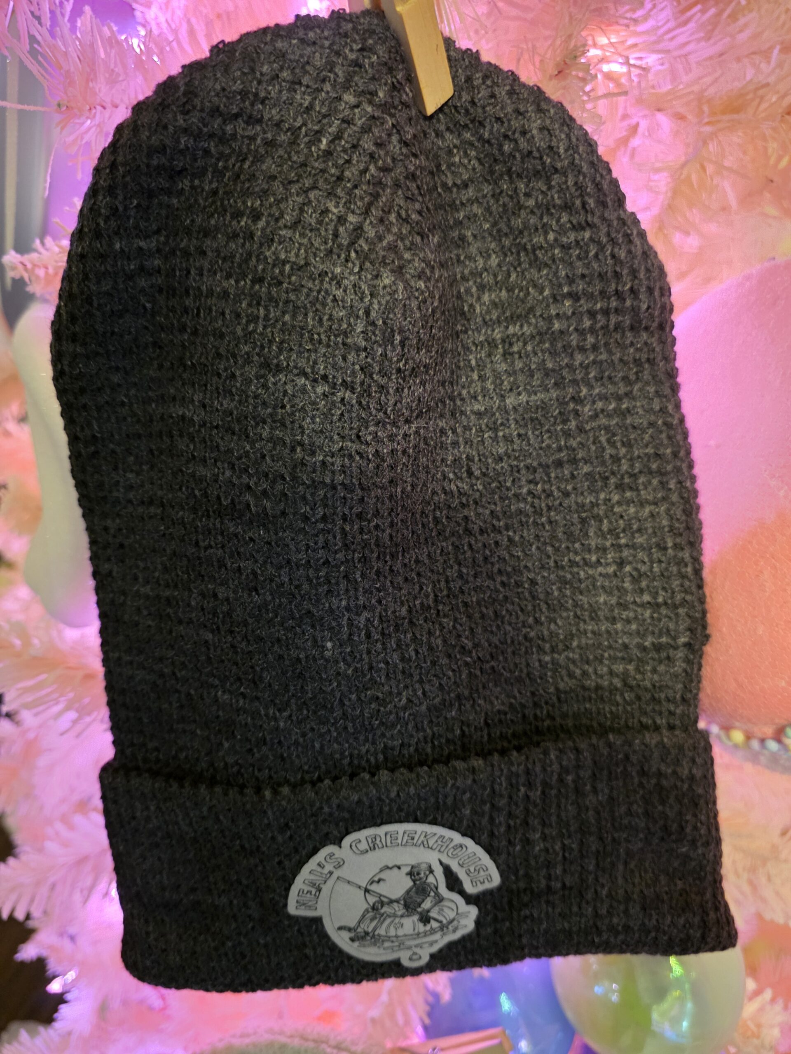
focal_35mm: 23
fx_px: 701
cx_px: 396
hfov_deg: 58.9
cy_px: 527
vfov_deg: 73.9
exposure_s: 1/30
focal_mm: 6.3
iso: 1250
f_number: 1.7
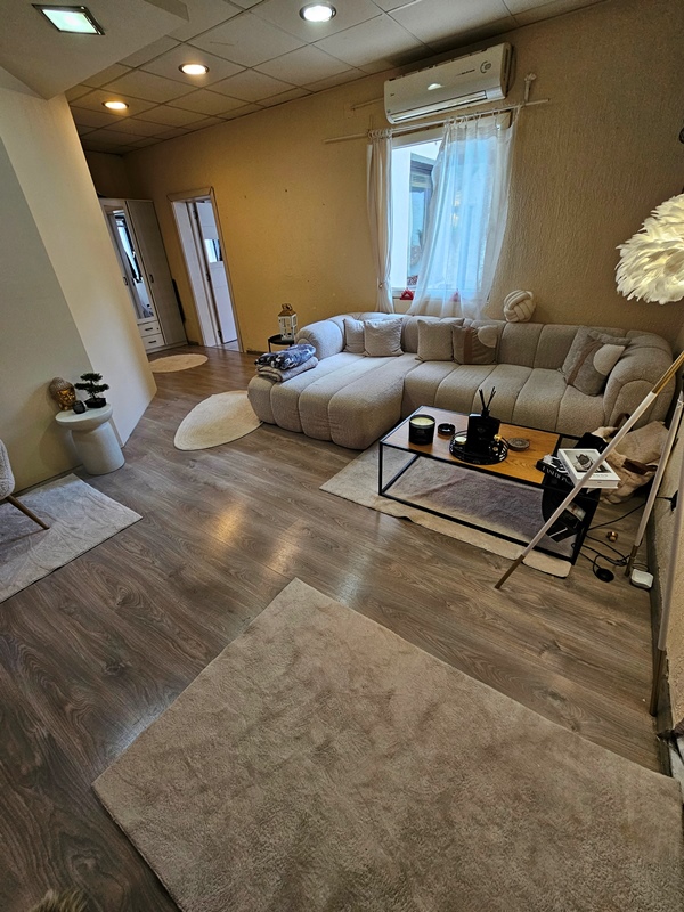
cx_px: 342
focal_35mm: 13
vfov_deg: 106.2
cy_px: 456
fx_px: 343
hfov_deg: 89.9
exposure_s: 1/50
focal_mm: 2.2
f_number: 2.2
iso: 125
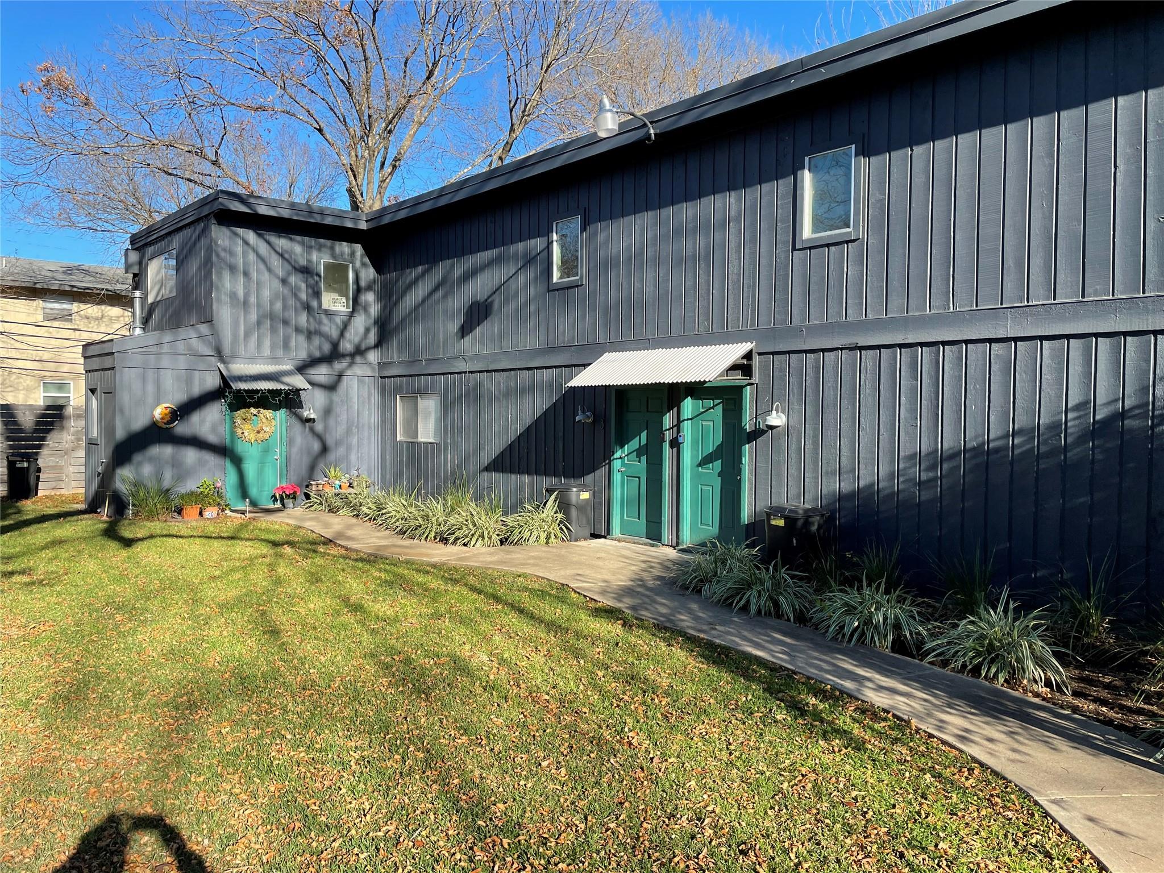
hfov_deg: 67.3
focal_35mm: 26
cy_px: 436
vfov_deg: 53.1
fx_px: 874
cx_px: 582
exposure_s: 1/1195
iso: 32
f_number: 1.6
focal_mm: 4.2
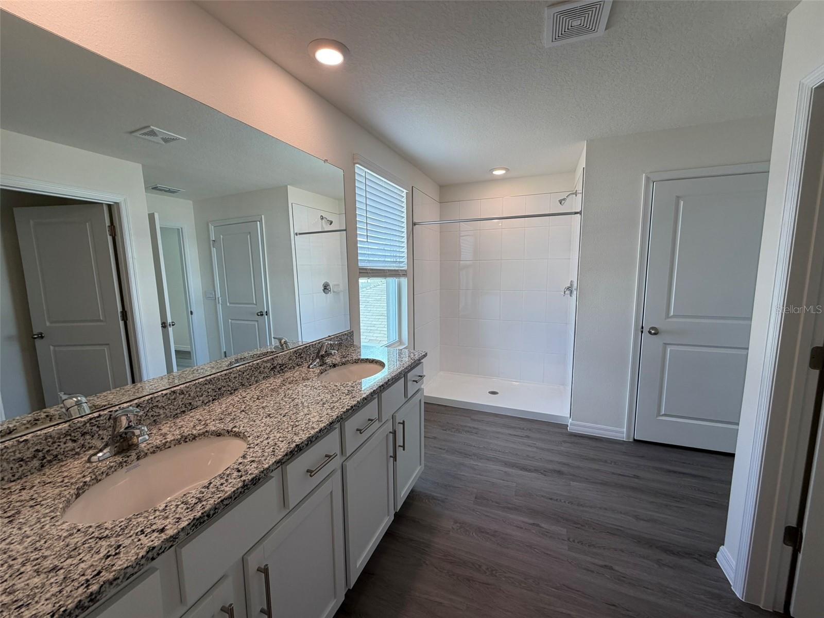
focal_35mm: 14
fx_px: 333
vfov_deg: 85.7
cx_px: 412
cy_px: 309
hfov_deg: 102.1
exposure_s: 1/120
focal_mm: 2.22
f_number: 2.2
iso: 100
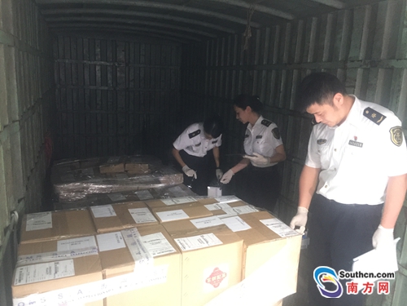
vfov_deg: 48.2
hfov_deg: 61.7
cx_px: 204
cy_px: 153
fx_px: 341
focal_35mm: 29
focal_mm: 4.15
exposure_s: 1/8
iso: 160
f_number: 2.2
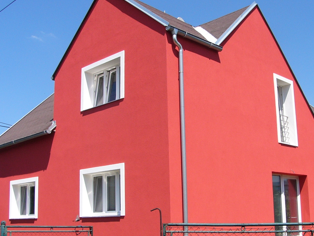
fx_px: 435
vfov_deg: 30.2
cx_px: 177
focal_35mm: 48
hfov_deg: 39.6
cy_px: 138
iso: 50
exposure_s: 1/500
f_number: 4.6
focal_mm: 4.6
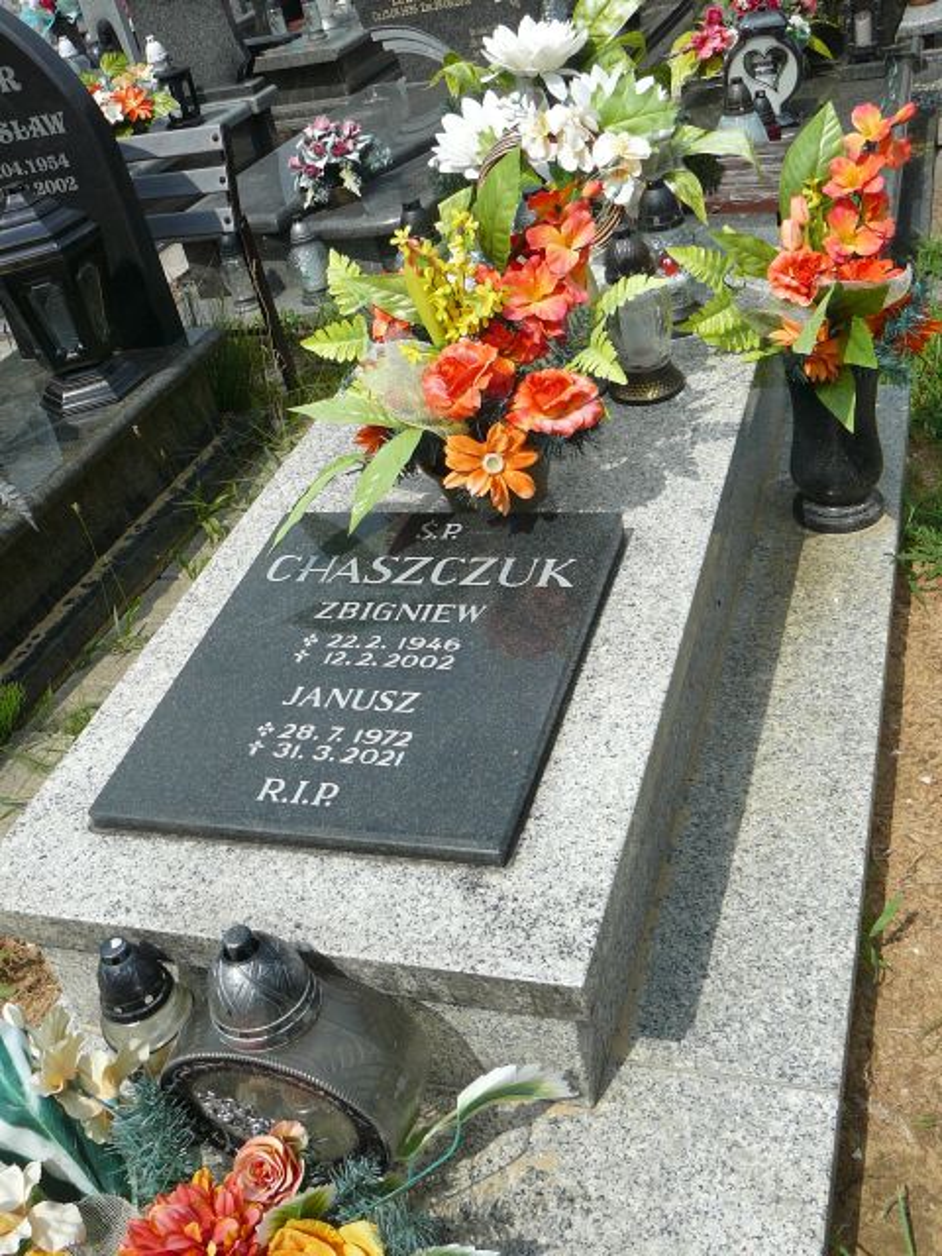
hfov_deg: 40.7
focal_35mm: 35
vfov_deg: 52.6
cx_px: 471
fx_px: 1270
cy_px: 628
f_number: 5
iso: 80
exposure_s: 1/640
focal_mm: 5.2
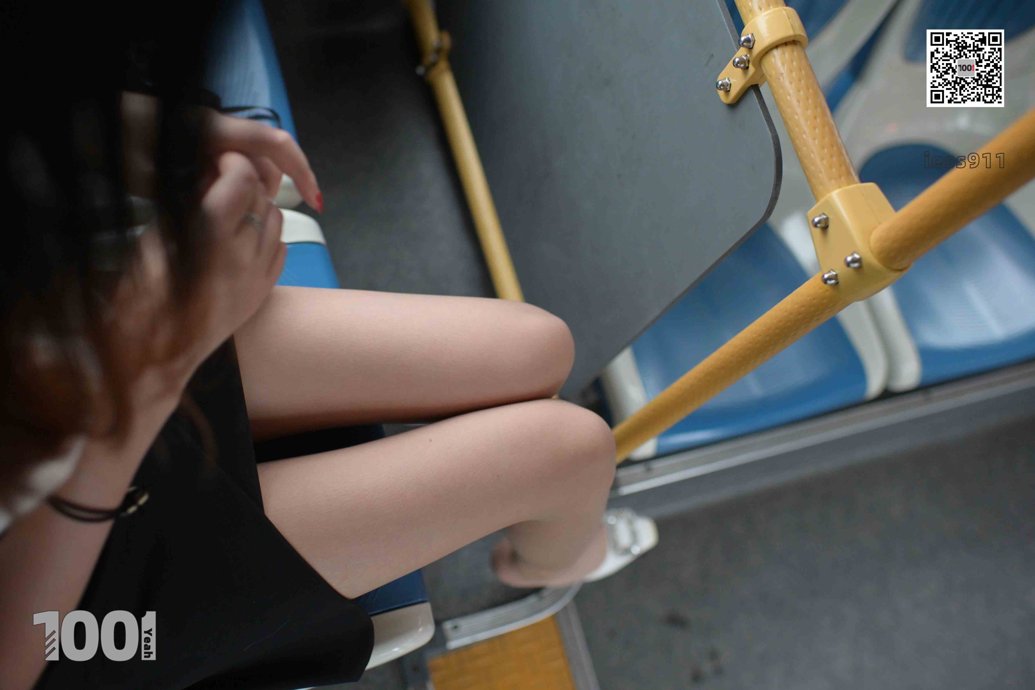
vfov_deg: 37.9
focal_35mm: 35
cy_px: 345
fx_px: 1006
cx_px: 518
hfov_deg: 54.4
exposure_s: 1/200
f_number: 2.2
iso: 2800
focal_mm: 35
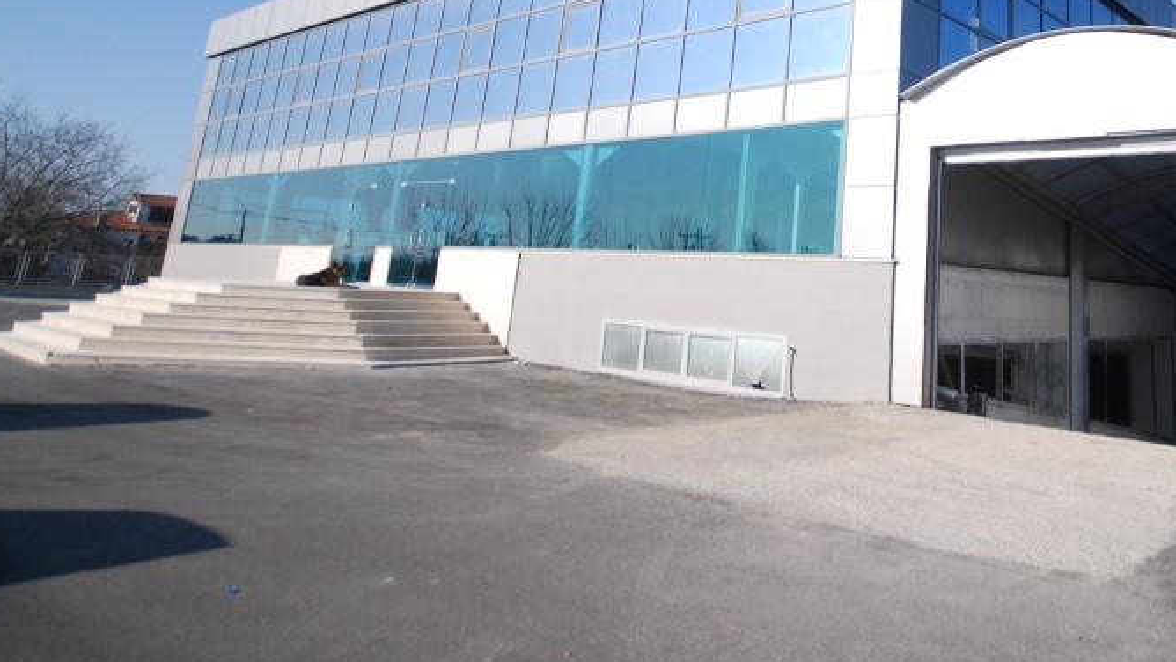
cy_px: 77
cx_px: 849
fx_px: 842
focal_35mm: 27
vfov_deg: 40.0
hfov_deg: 66.4
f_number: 4
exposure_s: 1/2500
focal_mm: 10
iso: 400
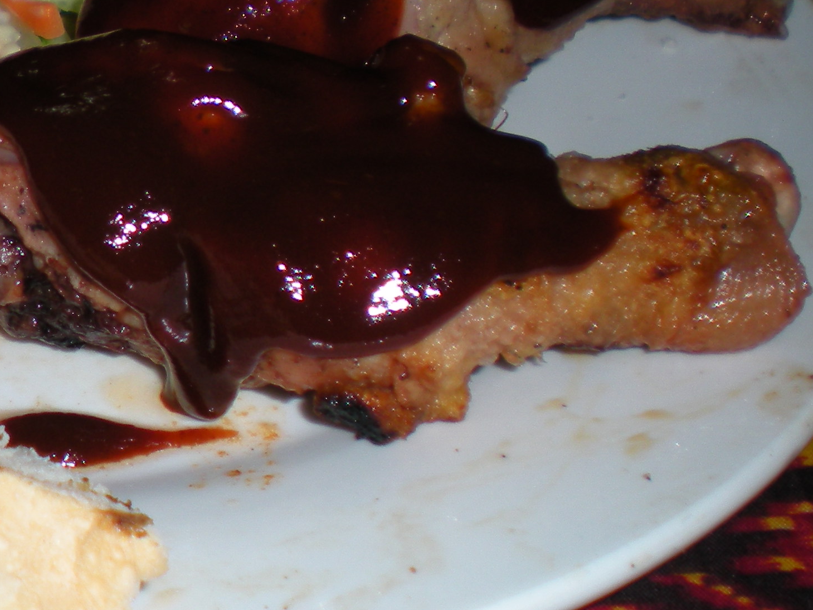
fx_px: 1996
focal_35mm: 85
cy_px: 239
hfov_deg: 22.1
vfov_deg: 17.3
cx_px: -6
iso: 64
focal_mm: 6.3
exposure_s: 1/60
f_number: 3.1
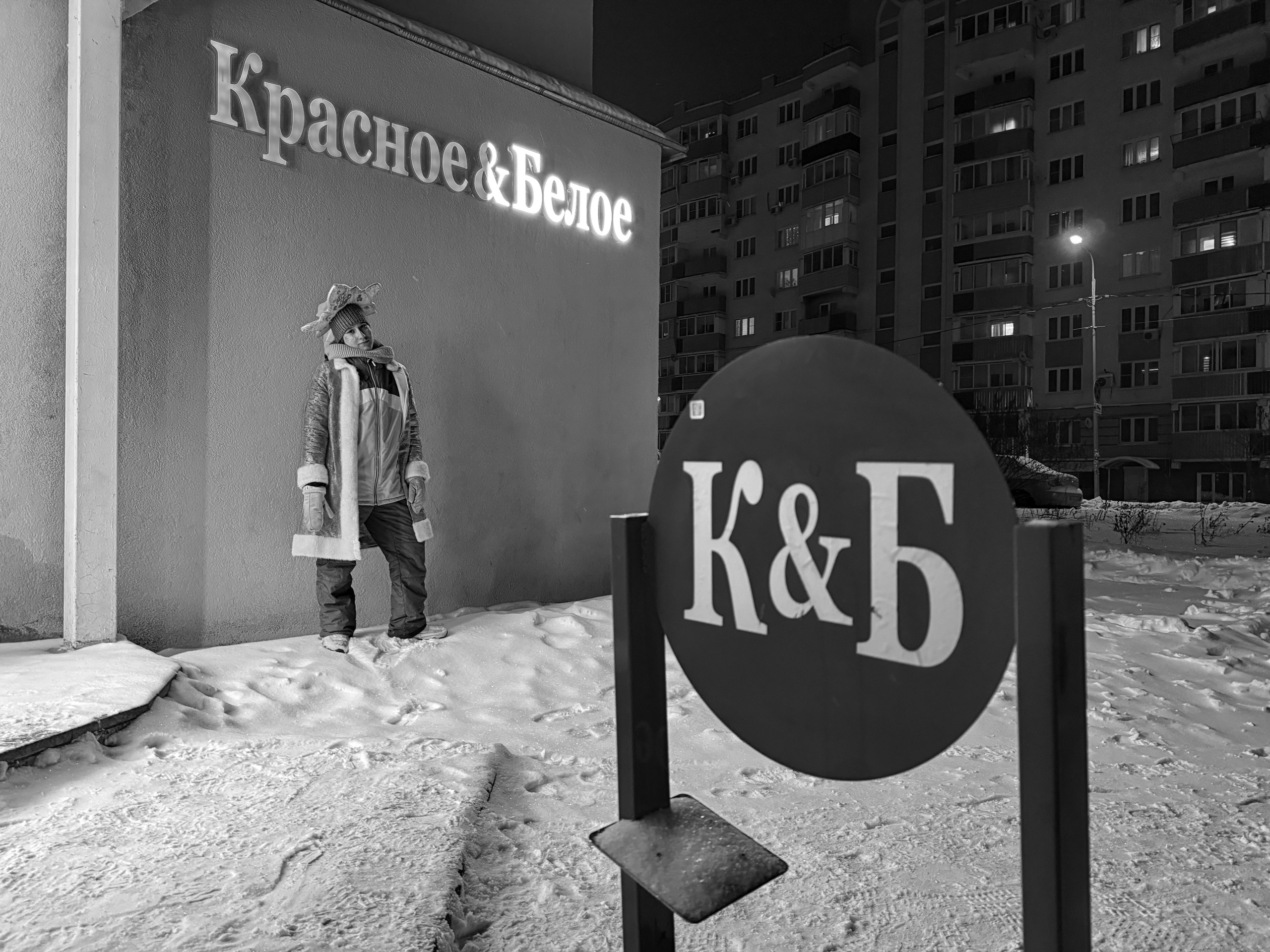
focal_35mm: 24
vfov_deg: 56.8
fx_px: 881
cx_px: 635
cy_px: 476
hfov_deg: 71.6
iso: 800
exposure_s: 1/33
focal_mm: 6.76
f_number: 1.78
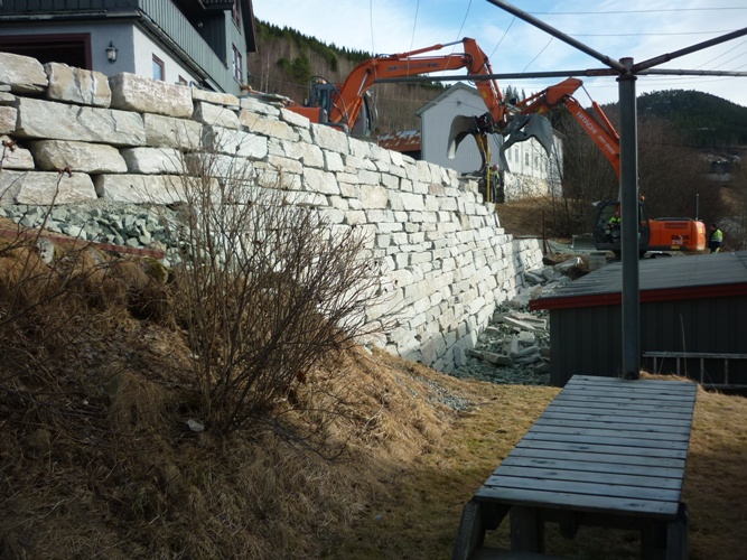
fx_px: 712
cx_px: 374
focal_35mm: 33
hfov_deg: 55.4
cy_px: 280
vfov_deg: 42.9
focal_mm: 5.5
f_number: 2.8
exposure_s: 1/640
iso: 80
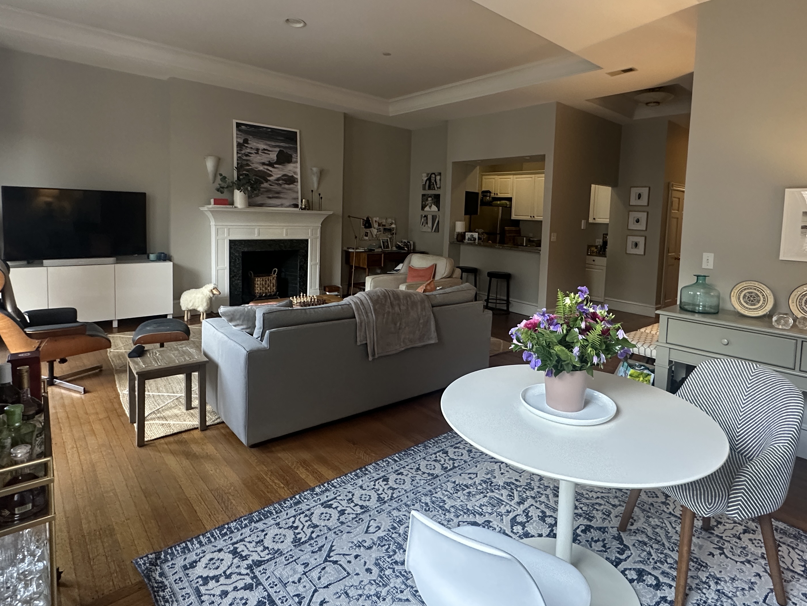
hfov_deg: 81.7
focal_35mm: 20
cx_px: 427
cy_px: 248
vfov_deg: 65.5
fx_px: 466
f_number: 2.2
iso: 500
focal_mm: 2.22
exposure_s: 1/60
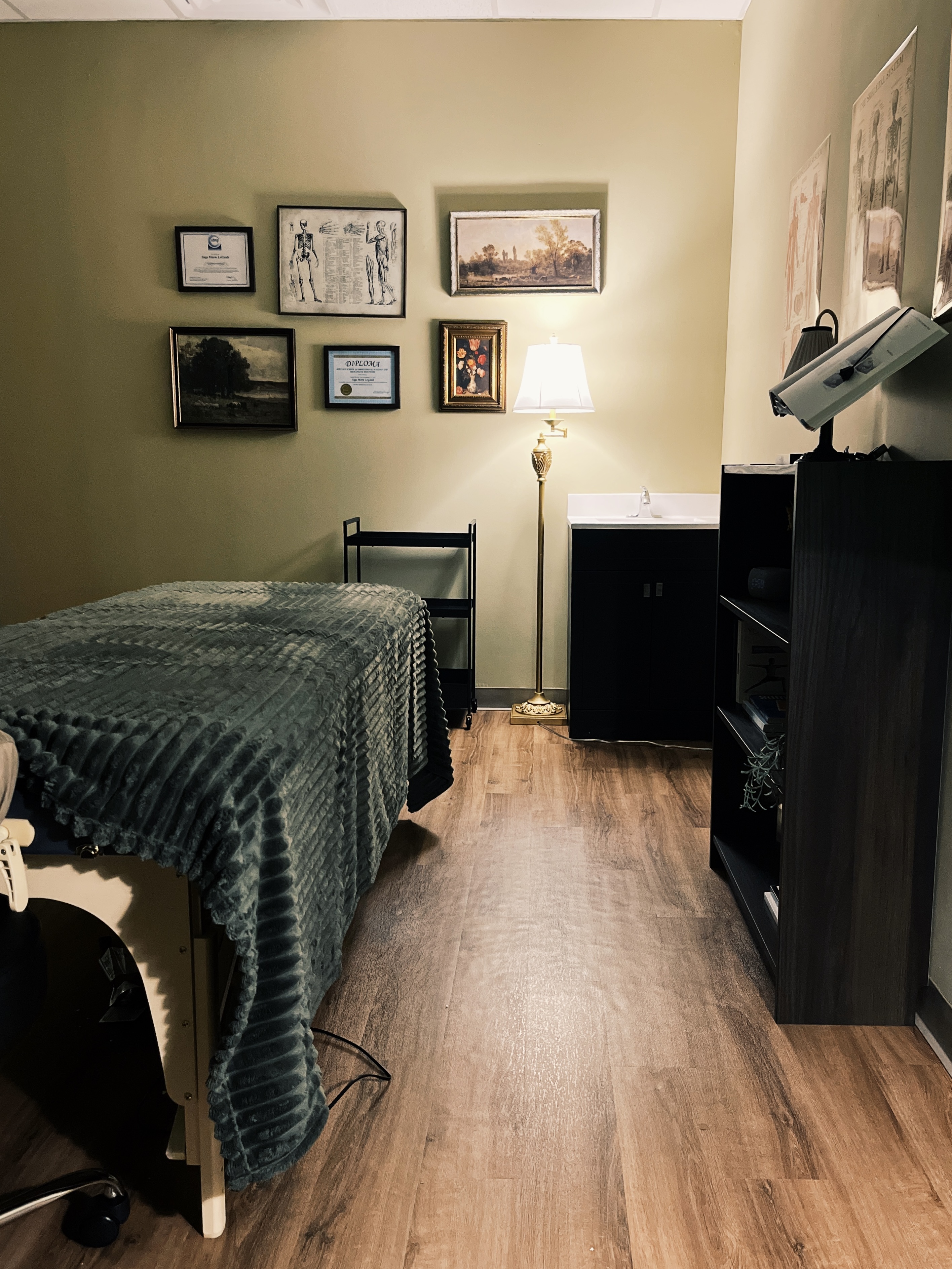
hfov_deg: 53.1
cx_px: 476
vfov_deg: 67.3
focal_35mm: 26
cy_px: 634
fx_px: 953
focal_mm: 5.1
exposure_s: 1/40
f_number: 1.6
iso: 500
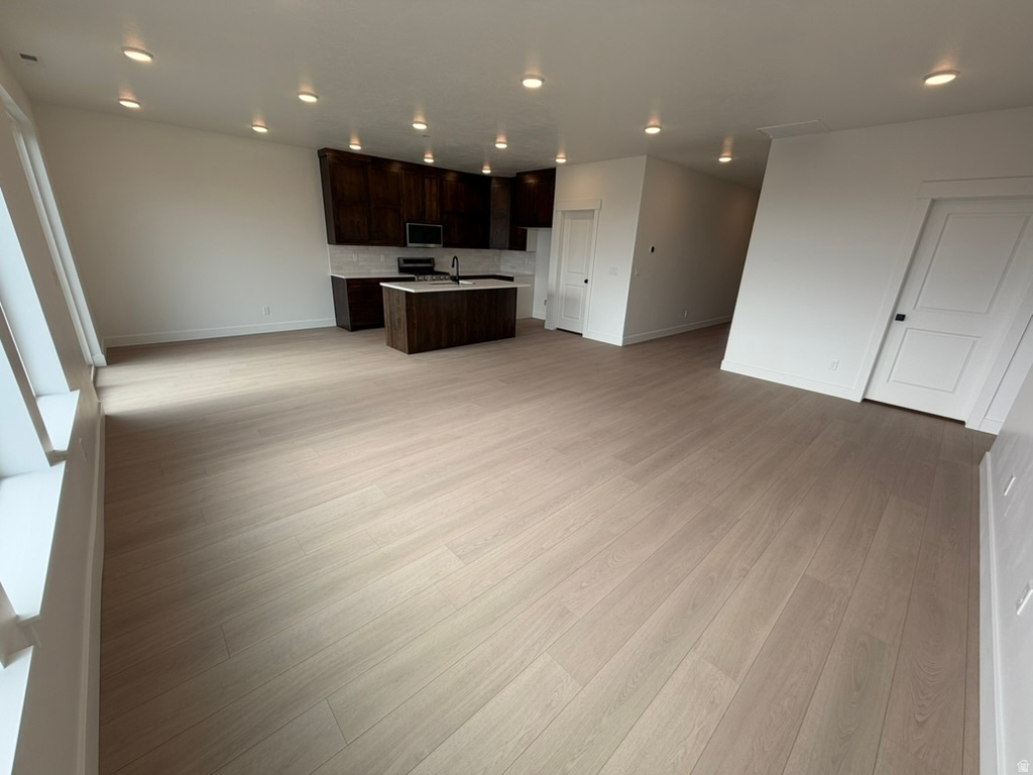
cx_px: 516
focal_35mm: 14
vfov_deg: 85.7
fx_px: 418
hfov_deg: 102.1
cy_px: 388
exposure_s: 1/120
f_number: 2.2
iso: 20
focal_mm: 2.22
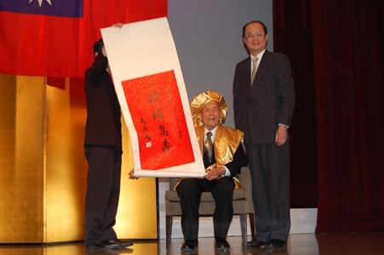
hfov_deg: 33.5
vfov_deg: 22.5
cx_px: 192
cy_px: 128
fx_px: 639
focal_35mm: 60
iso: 400
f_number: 5
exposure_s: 1/60
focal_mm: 40
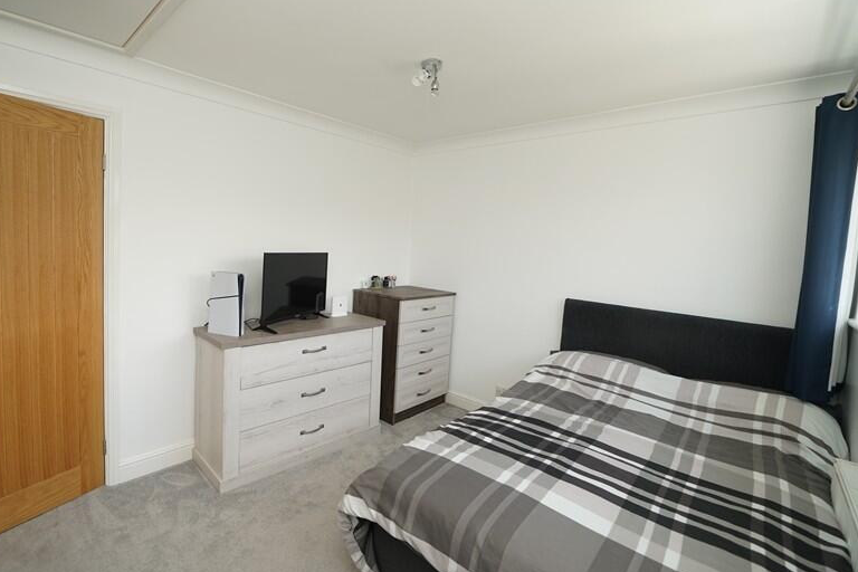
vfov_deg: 73.6
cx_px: 360
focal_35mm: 16
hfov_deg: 95.9
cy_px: 262
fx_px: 381
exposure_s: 1/160
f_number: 4
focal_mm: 12
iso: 160
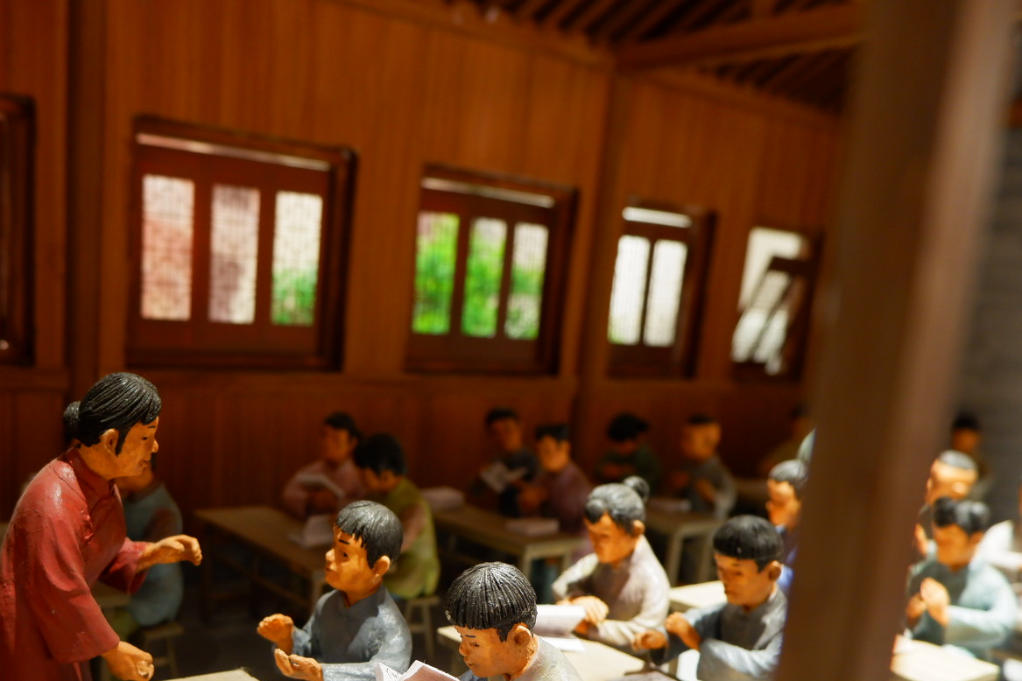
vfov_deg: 36.9
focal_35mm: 35
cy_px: 511
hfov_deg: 52.9
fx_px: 994
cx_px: 307
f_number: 3.5
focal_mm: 15
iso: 500
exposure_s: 1/34
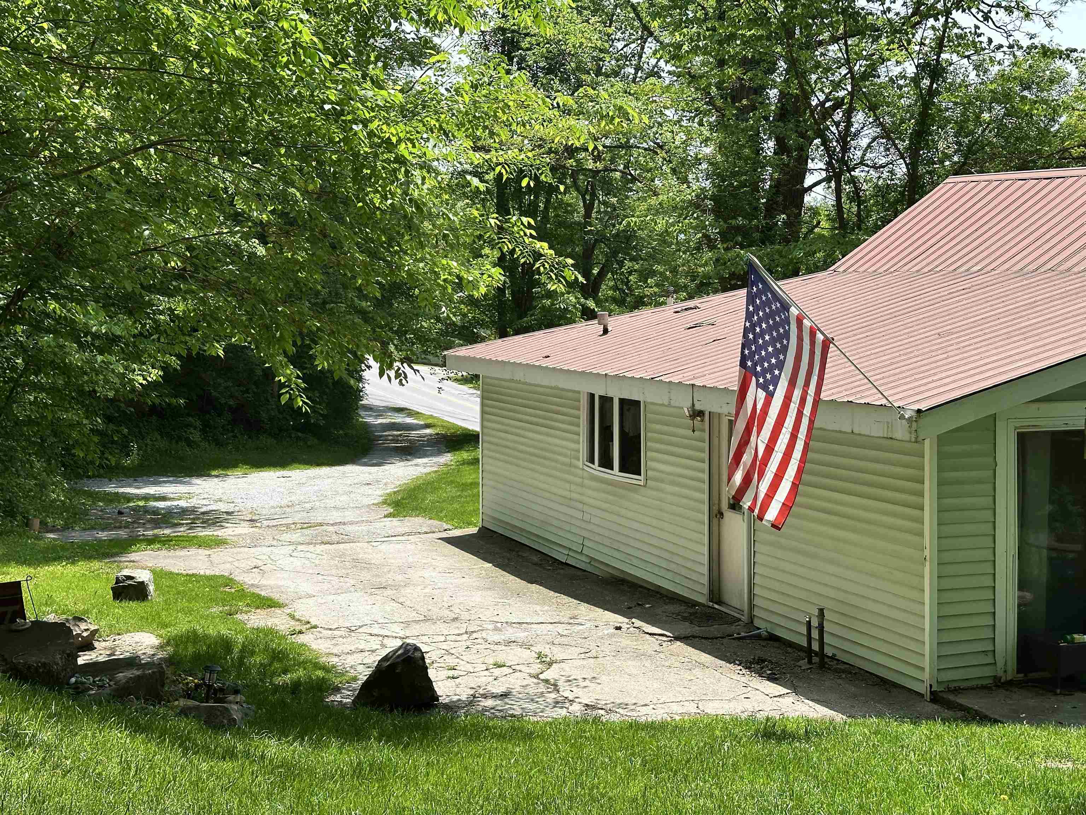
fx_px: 1506
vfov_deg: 30.3
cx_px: 543
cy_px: 408
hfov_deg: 39.7
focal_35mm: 48
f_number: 1.78
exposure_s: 1/2252
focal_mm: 6.86
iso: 64
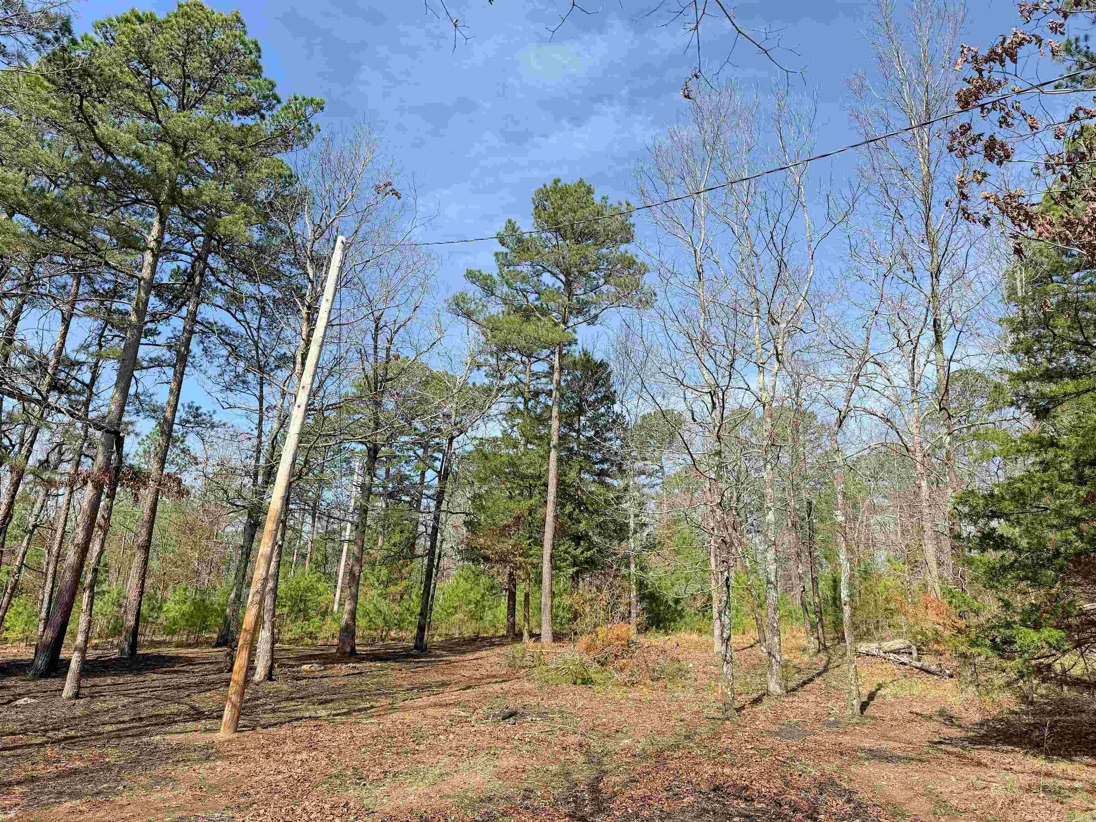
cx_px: 548
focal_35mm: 24
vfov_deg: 56.8
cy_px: 411
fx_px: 760
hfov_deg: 71.6
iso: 80
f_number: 1.78
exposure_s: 1/2907
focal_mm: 6.76
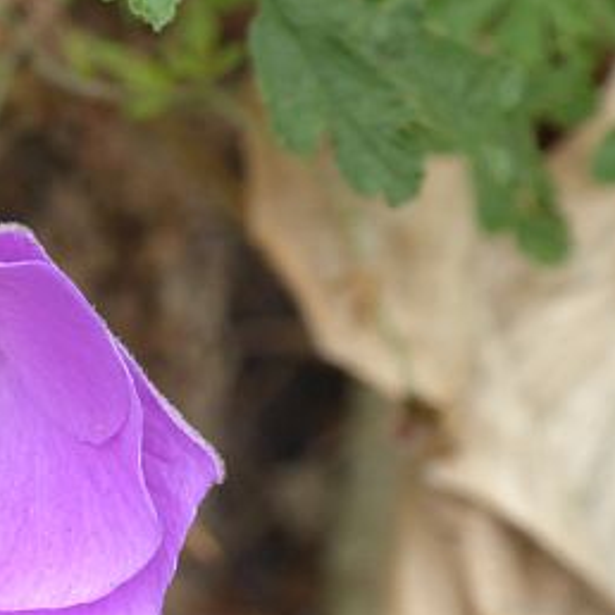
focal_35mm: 548
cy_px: 512
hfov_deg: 3.2
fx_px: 11015
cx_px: -119
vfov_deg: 3.2
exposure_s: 1/80
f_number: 5.6
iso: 200
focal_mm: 44.8
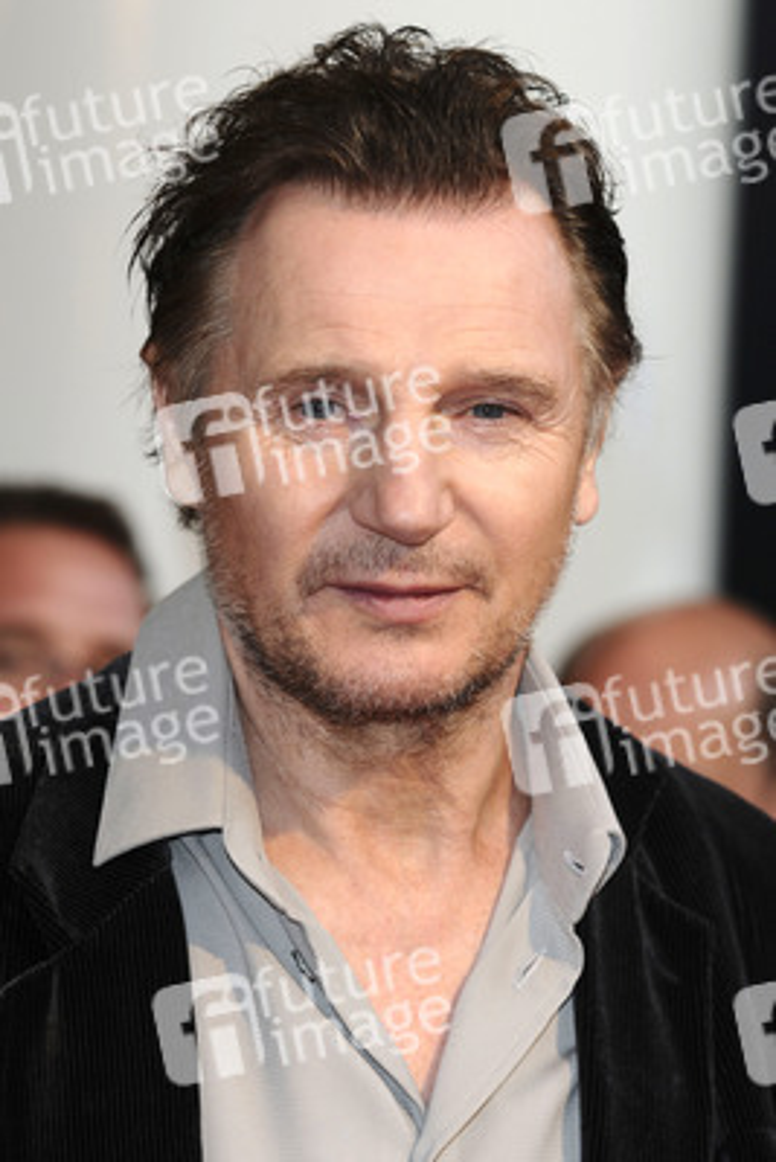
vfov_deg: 10.5
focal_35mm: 195
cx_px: 388
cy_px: 581
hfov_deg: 7.0
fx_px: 6299
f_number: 4
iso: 320
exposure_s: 1/200
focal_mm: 130
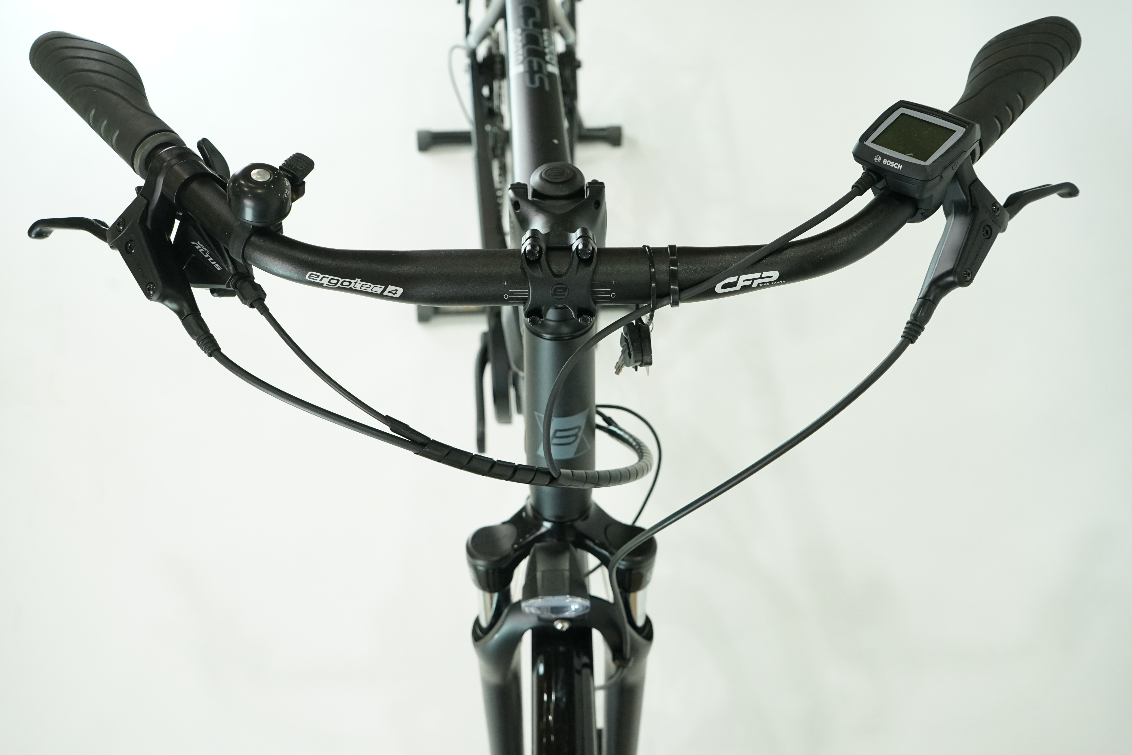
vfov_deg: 41.1
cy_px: 378
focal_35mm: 32
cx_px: 566
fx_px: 1006
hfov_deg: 58.7
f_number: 6.3
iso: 2500
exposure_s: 1/200
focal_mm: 32
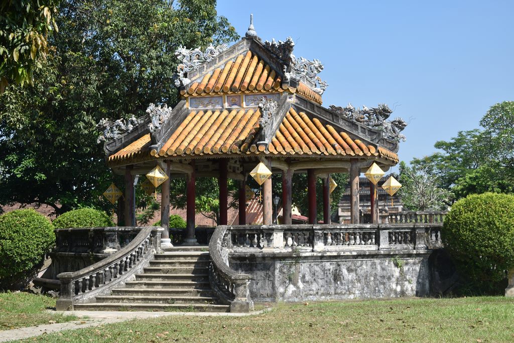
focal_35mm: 72
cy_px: 172
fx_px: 1028
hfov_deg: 28.1
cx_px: 257
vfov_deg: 18.9
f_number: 5.6
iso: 100
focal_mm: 48
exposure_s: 1/400
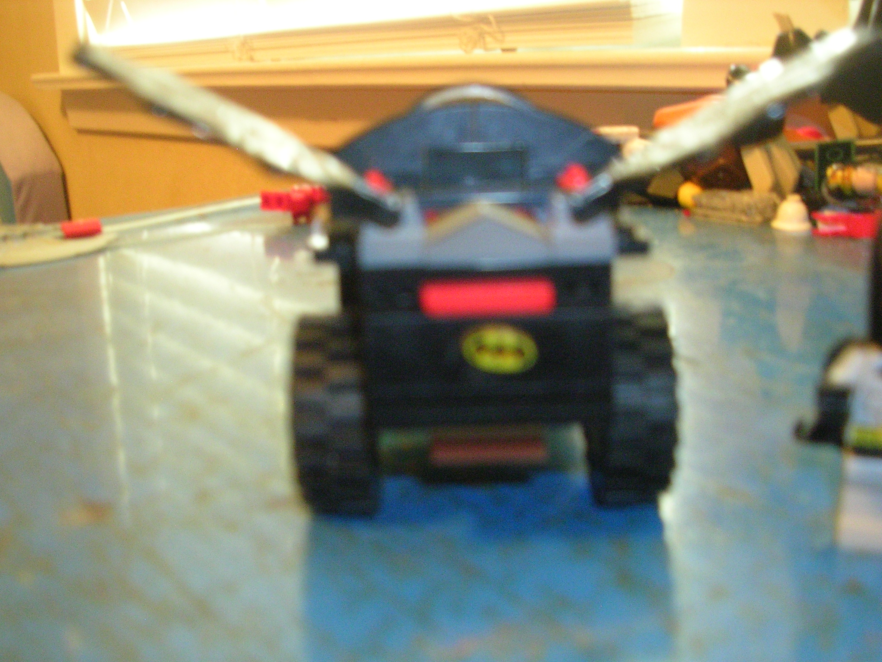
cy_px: 331
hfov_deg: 49.0
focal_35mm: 38
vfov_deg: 37.7
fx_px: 968
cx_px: 441
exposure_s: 1/2
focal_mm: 5.8
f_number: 2.8
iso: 200
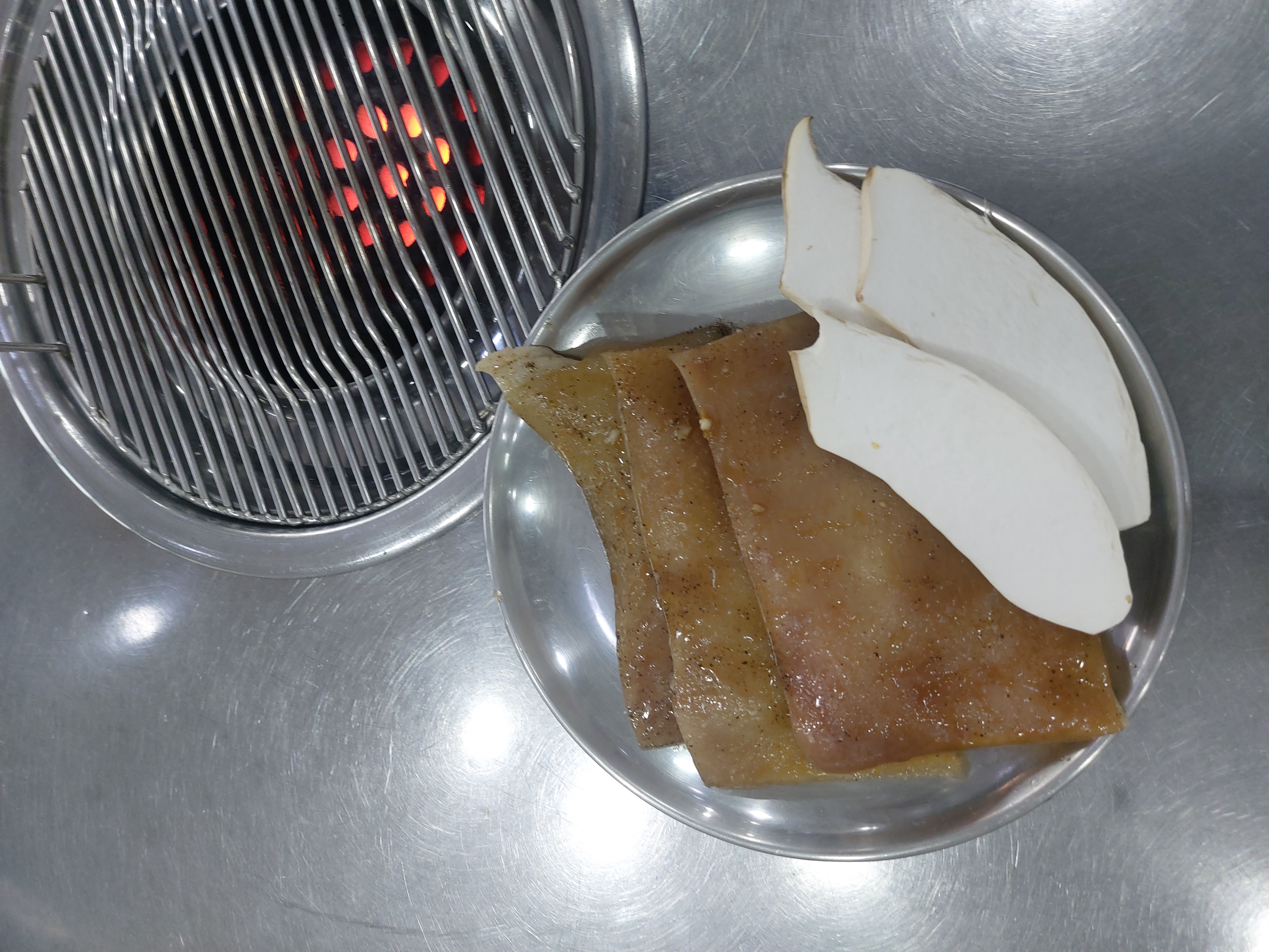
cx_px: 634
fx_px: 916
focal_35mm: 25
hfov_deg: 69.4
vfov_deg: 54.9
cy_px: 476
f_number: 2
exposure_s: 1/60
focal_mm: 4.58
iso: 100
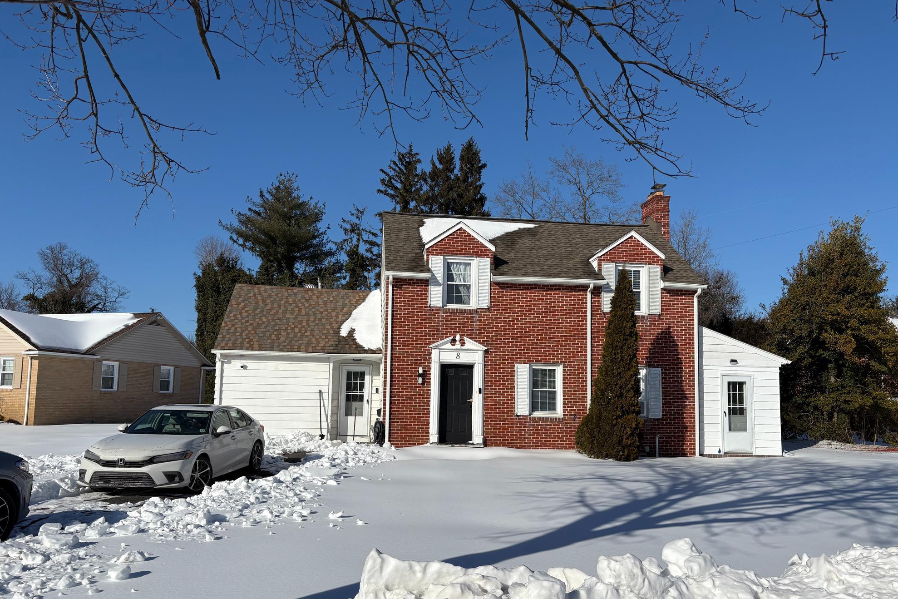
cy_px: 341
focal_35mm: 28
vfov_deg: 46.3
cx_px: 460
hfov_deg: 65.5
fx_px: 698
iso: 50
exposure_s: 1/8850
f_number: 1.6
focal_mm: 5.96
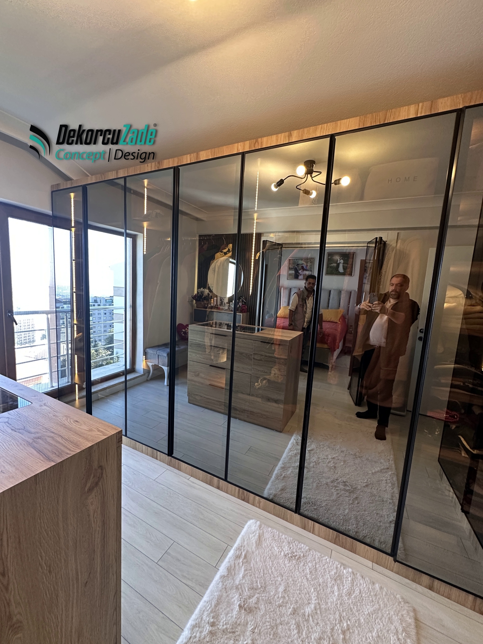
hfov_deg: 85.7
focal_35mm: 14
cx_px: 242
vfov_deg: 102.1
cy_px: 322
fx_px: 260
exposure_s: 1/93
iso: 320
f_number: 2.2
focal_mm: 2.22
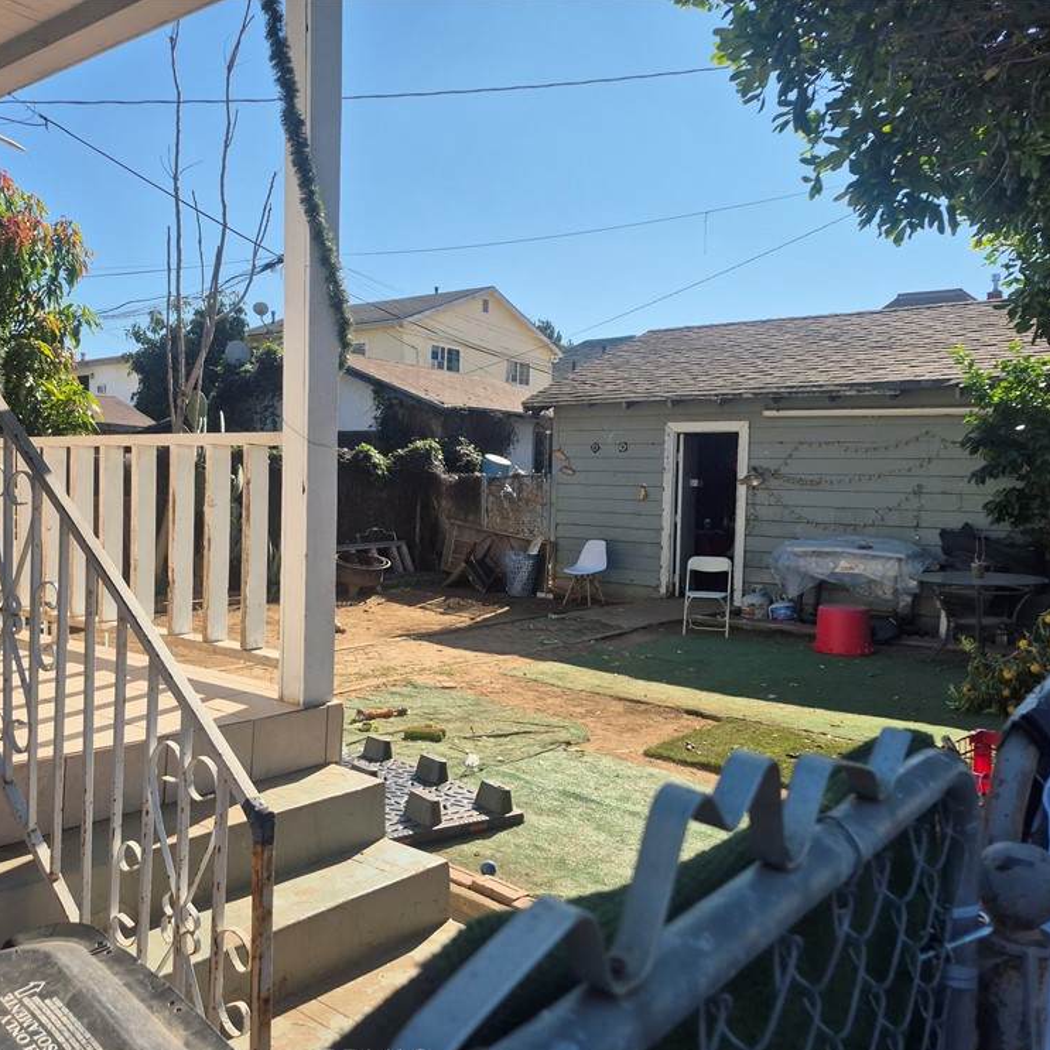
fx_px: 961
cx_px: 466
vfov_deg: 57.3
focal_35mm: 28
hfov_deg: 57.2
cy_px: 540
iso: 25
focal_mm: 5.4
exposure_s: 1/1928
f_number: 1.8
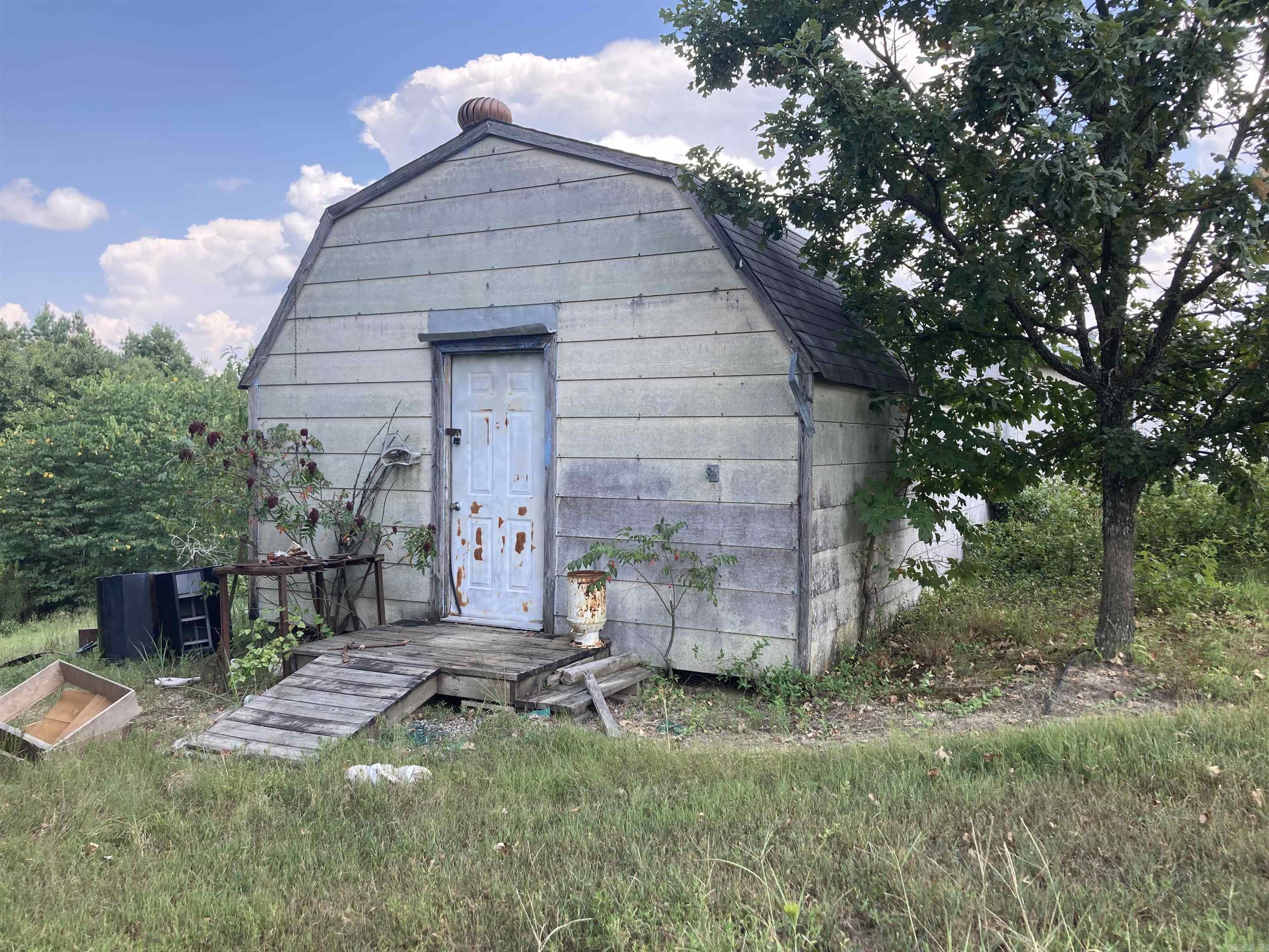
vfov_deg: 49.7
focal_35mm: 28
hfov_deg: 63.4
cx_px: 634
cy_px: 476
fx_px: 1026
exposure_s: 1/392
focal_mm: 3.99
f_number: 1.8
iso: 20
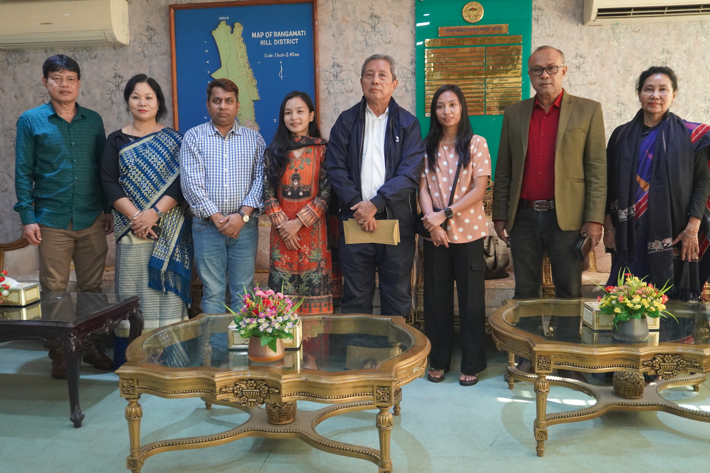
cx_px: 355
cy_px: 236
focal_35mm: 32
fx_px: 621
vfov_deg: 41.7
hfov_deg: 59.5
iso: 2000
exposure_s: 1/200
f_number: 4
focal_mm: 21
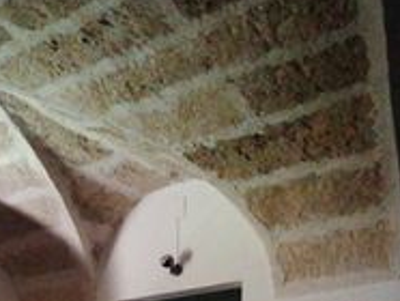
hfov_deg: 22.1
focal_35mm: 87
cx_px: 71
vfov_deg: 15.8
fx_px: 1007
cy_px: 439
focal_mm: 4.75
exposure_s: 1/14.3
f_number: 1.8
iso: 2500
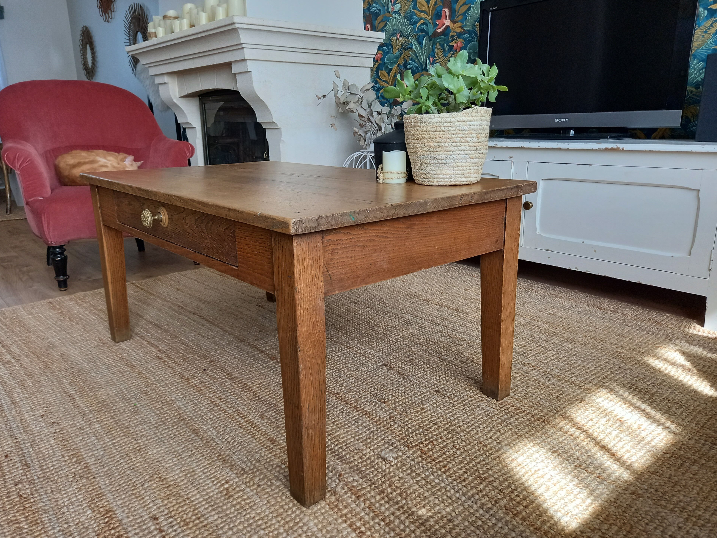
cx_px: 353
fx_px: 539
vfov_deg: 53.1
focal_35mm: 26
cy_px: 264
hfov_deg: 67.3
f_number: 2
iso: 80
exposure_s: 1/50
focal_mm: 4.6
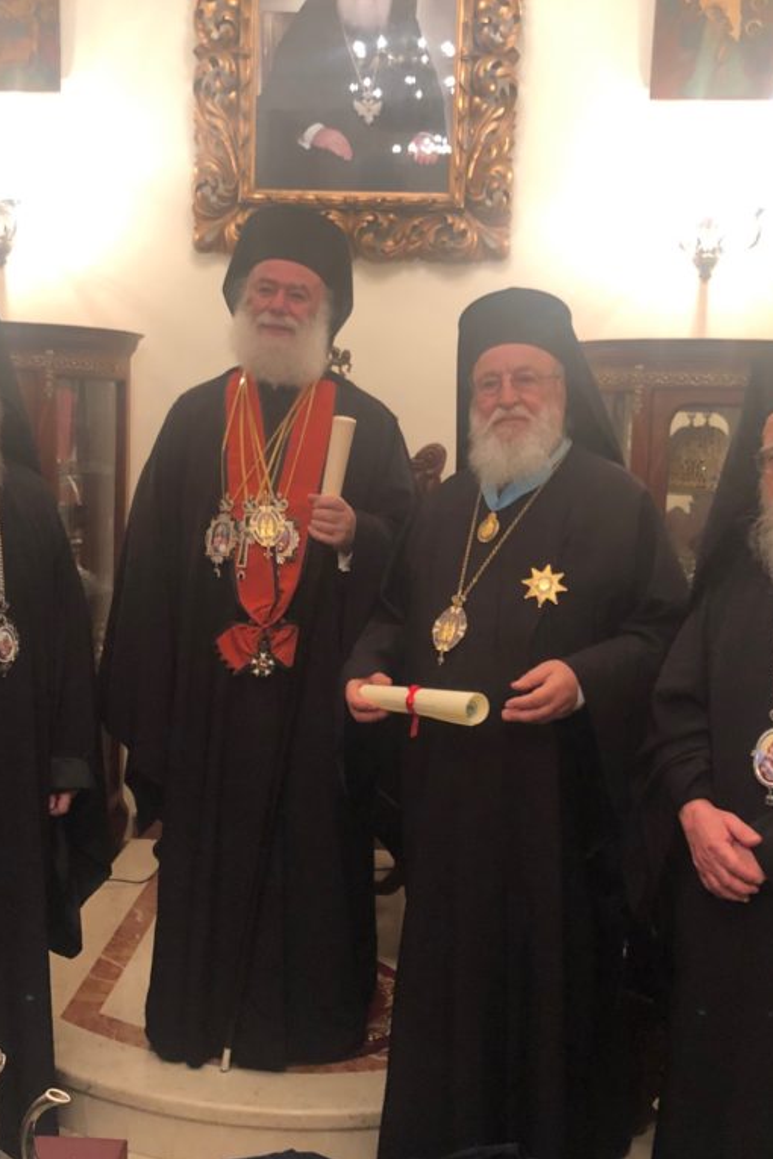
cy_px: 580
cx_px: 332
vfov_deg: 49.6
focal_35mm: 39
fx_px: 1256
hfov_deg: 34.2
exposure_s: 1/17
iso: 80
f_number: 1.8
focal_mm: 3.99
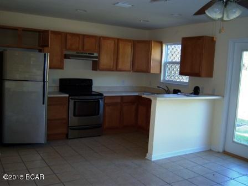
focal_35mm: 36
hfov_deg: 51.4
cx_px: 124
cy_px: 93
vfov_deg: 39.7
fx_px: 258
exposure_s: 1/60
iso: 80
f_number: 2.8
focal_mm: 7.5
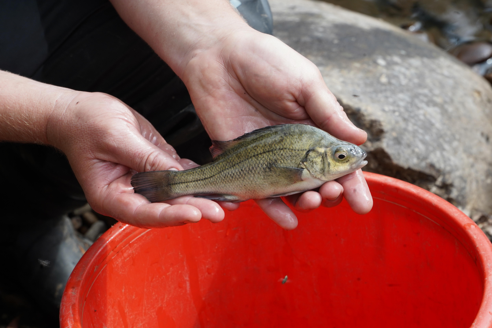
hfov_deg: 15.2
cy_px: 164
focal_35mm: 135
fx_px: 1845
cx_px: 246
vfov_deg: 10.2
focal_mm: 135
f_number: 13
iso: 800
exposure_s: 1/100
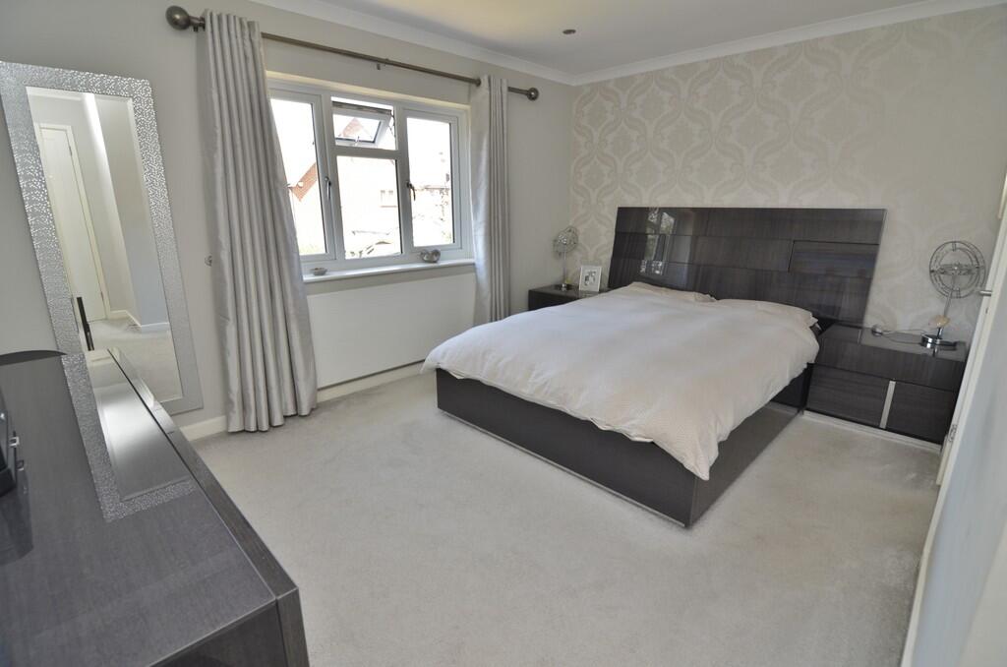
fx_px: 461
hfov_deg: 95.1
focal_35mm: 16
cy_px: 334
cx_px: 504
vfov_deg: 71.8
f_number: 5.6
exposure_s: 1/60
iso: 400
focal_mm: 11
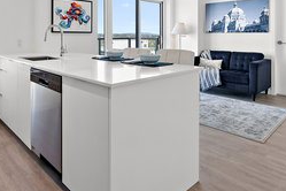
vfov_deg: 44.0
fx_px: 222
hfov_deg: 64.7
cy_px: 36
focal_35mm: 28
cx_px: 110
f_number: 7.1
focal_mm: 16
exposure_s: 1/13
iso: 320
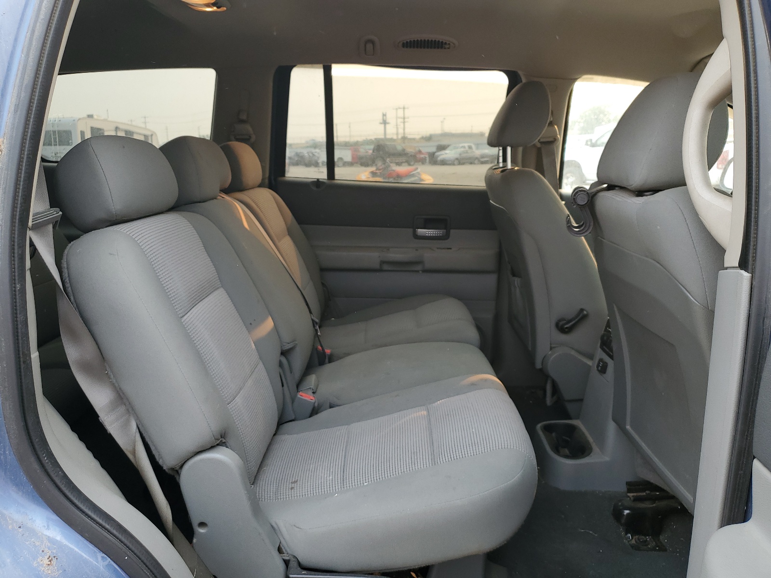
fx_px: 579
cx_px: 386
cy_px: 289
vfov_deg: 53.1
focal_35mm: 26
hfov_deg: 67.3
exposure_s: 1/139
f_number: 1.5
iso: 50
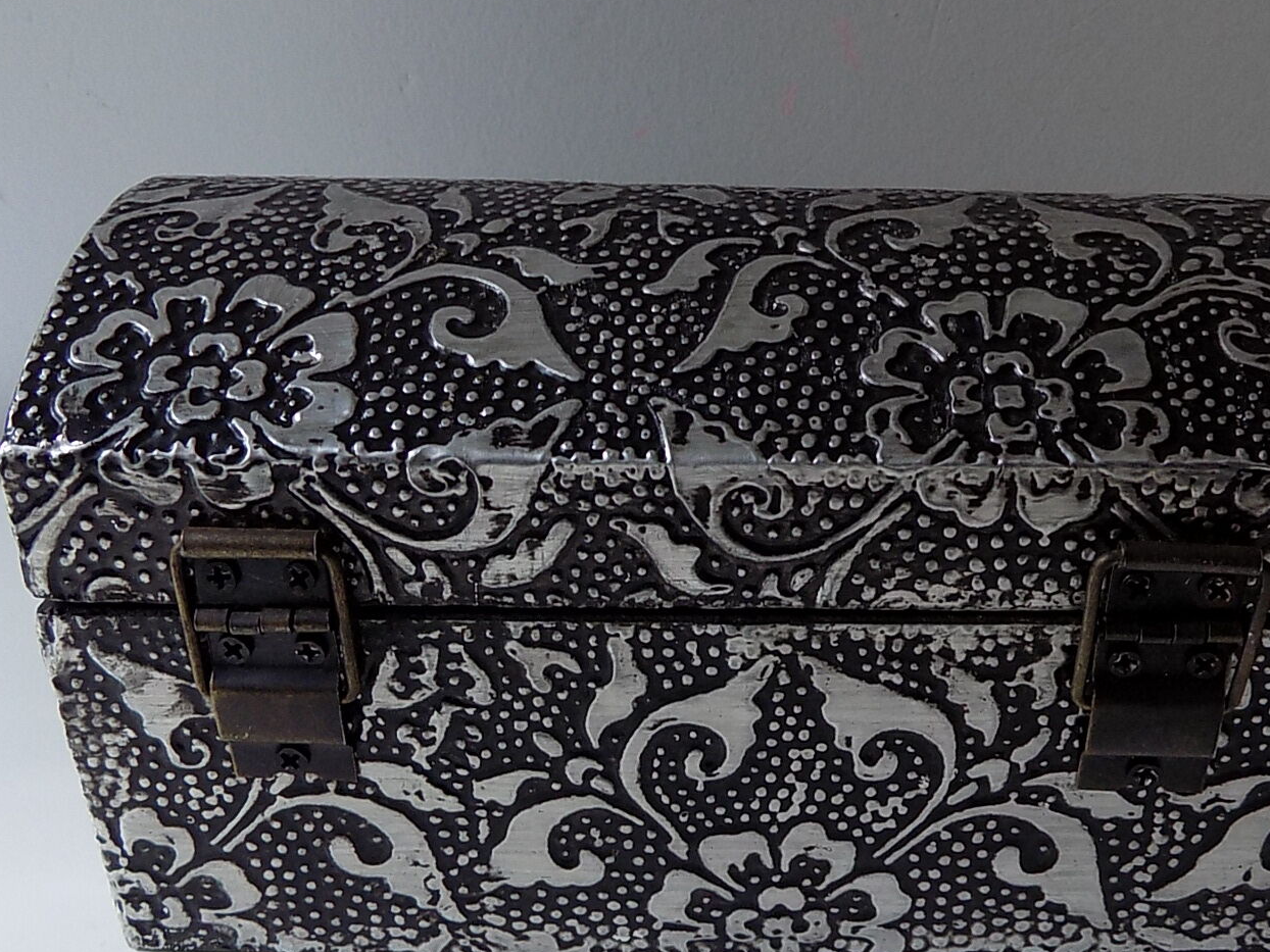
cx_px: 711
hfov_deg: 44.7
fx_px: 1541
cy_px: 515
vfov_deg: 34.3
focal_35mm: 42
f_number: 3.1
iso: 140
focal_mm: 4
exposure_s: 1/30
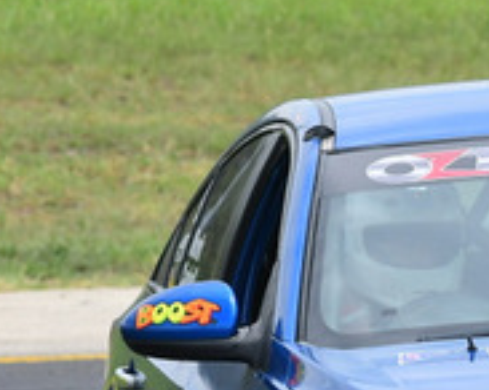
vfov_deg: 1.0
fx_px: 22278
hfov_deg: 1.3
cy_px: 291
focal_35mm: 1541
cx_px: 796
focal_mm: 250
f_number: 11
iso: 640
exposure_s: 1/640
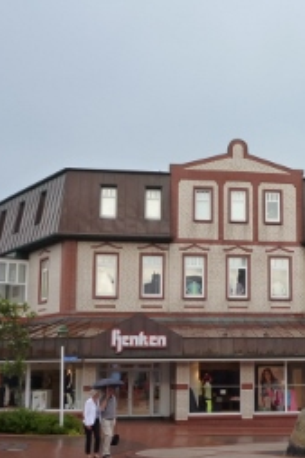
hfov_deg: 22.4
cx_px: 280
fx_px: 751
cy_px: 252
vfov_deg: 33.9
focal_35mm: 59
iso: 160
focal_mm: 6.4
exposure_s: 1/200
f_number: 3.5
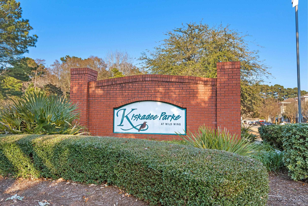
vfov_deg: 47.9
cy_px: 103
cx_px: 154
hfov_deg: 67.4
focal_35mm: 27
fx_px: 231
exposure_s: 1/60
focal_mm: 27
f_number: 8
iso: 400
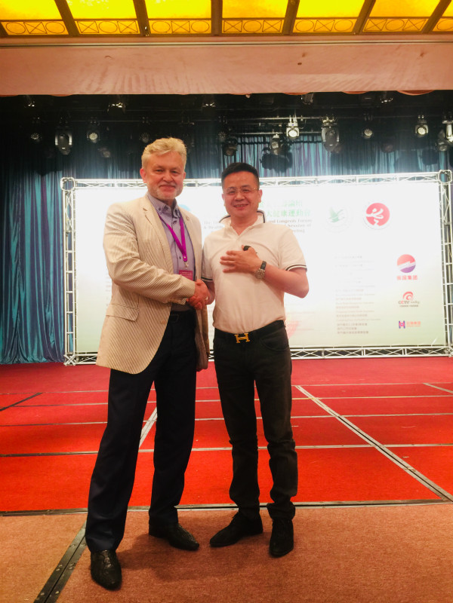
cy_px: 302
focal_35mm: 29
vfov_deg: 61.7
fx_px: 506
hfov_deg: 48.2
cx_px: 226
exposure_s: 1/17
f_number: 2.2
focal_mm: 4.15
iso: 64
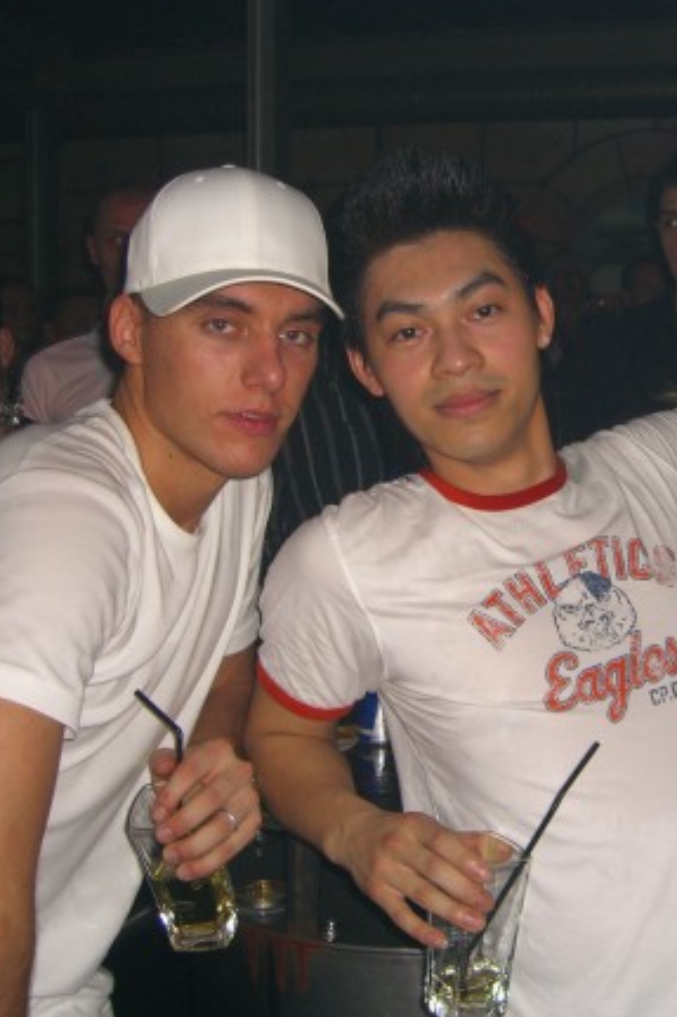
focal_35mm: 55
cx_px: 540
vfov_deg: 36.3
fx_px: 1553
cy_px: 505
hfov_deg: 24.2
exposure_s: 1/60
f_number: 2.8
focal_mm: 7.9
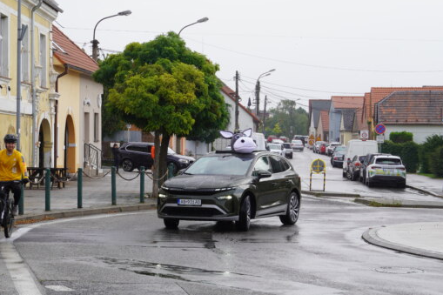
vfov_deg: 14.7
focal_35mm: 93
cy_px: 176
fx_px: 1141
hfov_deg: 22.0
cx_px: 188
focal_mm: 41
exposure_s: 1/125
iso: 100
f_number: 8
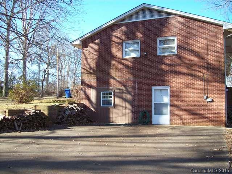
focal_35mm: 36
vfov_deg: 39.7
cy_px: 87
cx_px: 116
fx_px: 241
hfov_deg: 51.4
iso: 80
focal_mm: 6
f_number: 2.7
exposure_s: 1/278
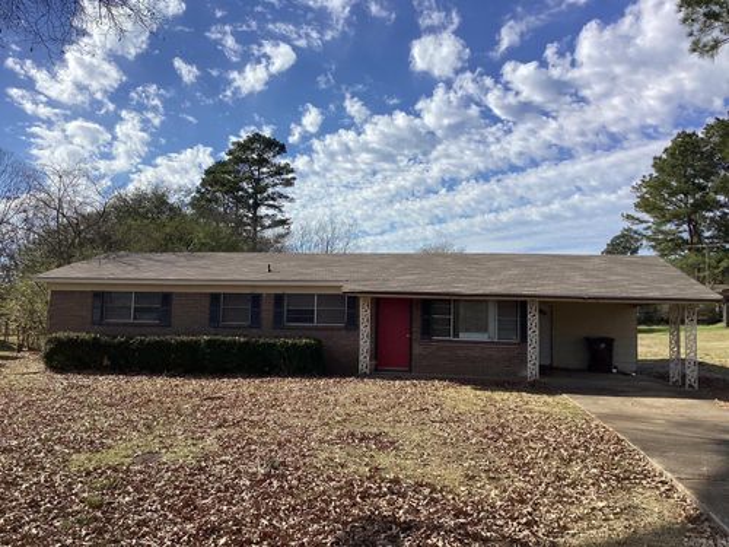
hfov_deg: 58.4
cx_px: 364
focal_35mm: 31
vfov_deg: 45.4
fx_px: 653
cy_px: 274
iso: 25
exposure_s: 1/2092
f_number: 2.4
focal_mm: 3.3
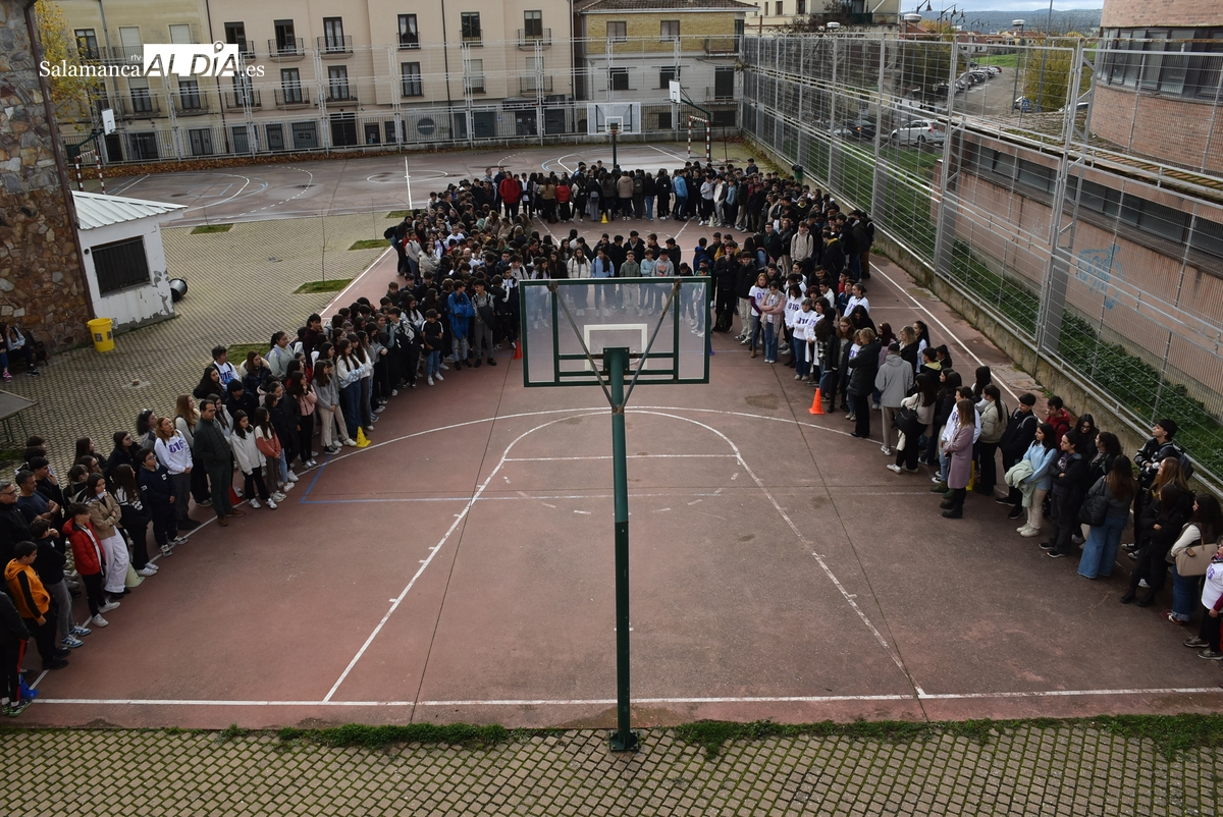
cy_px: 408
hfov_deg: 67.3
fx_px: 918
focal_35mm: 27
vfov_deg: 48.0
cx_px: 612
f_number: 8
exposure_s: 1/250
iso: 360
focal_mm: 18
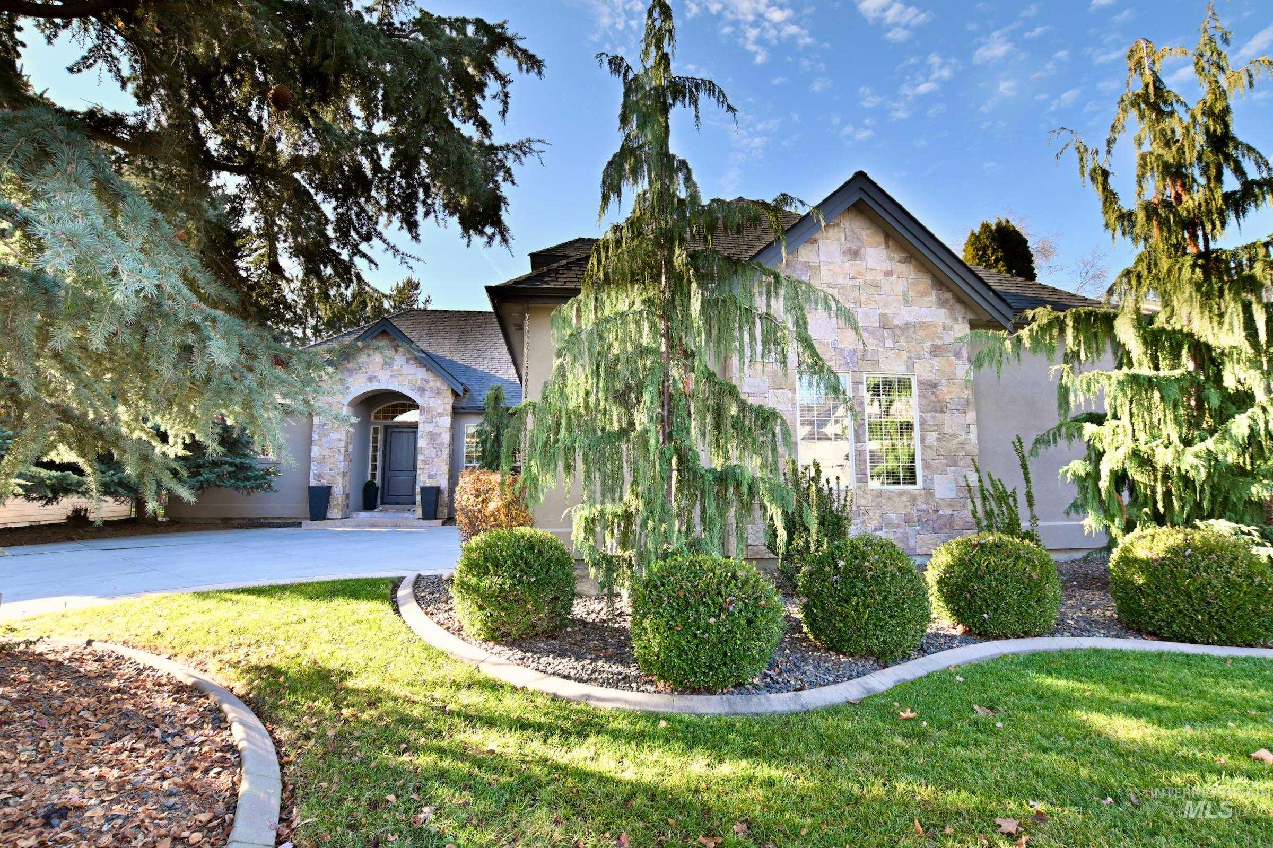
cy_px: 424
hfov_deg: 100.4
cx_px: 636
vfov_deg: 77.3
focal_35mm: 15
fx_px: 530
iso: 160
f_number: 7.1
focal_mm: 10
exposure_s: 1/30
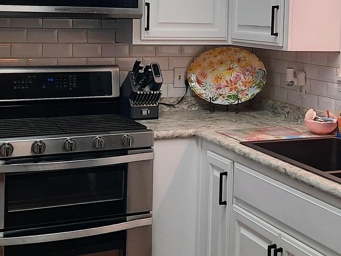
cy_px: 61
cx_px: 238
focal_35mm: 67
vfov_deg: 21.7
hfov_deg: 28.7
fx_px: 660
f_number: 2
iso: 64
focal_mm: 4.6
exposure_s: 1/60
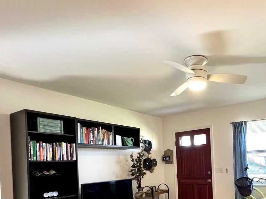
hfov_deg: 63.4
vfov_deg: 49.7
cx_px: 199
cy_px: 162
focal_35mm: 26
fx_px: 200
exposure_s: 1/60
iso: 160
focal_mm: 1.57
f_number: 1.8
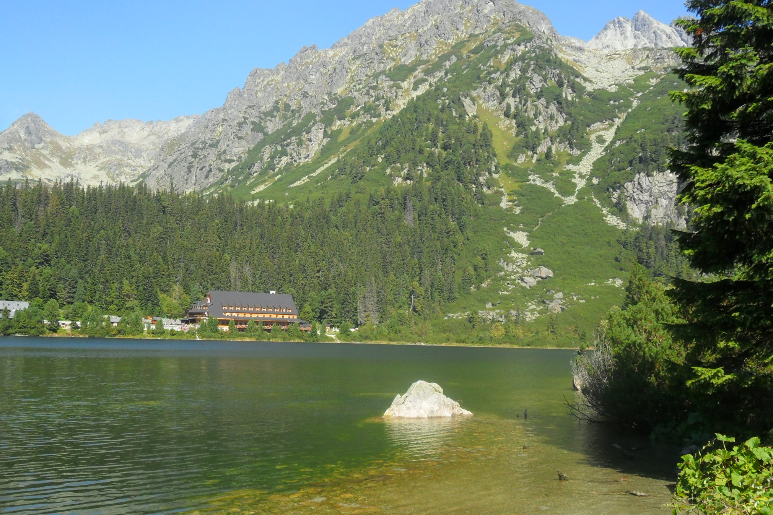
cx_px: 382
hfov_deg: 49.6
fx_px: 837
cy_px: 227
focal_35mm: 39
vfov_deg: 34.2
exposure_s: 1/500
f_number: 4
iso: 100
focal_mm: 6.6
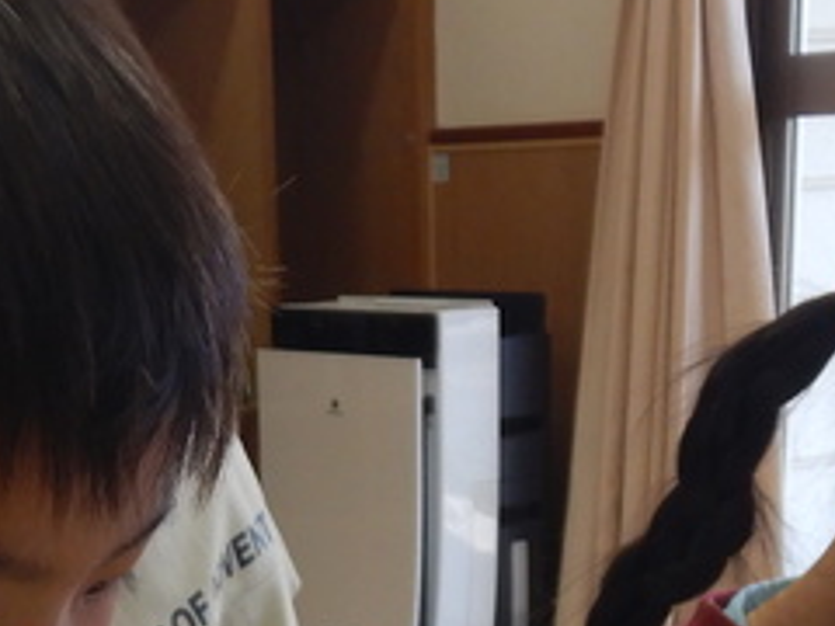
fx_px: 2412
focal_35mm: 100
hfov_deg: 19.6
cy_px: 1082
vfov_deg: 13.5
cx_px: 268
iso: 125
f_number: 2.8
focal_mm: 4.3
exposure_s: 1/100
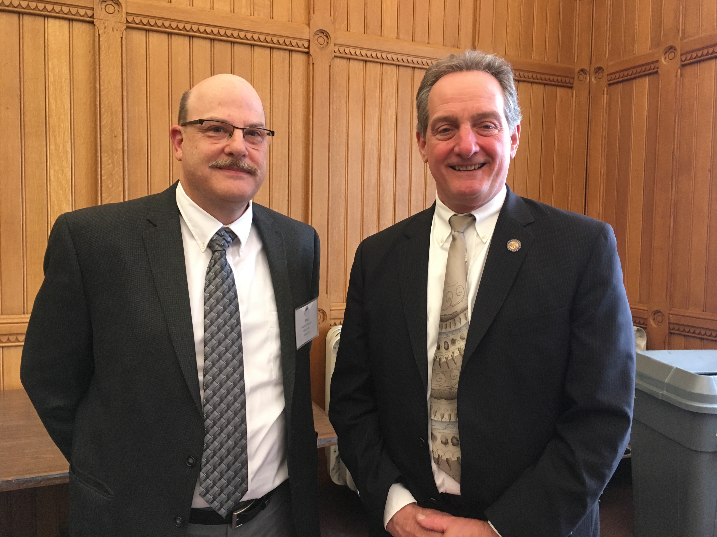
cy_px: 268
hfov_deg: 61.7
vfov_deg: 48.2
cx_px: 358
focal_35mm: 29
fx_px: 601
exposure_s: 1/30
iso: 125
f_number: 2.2
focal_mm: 4.15
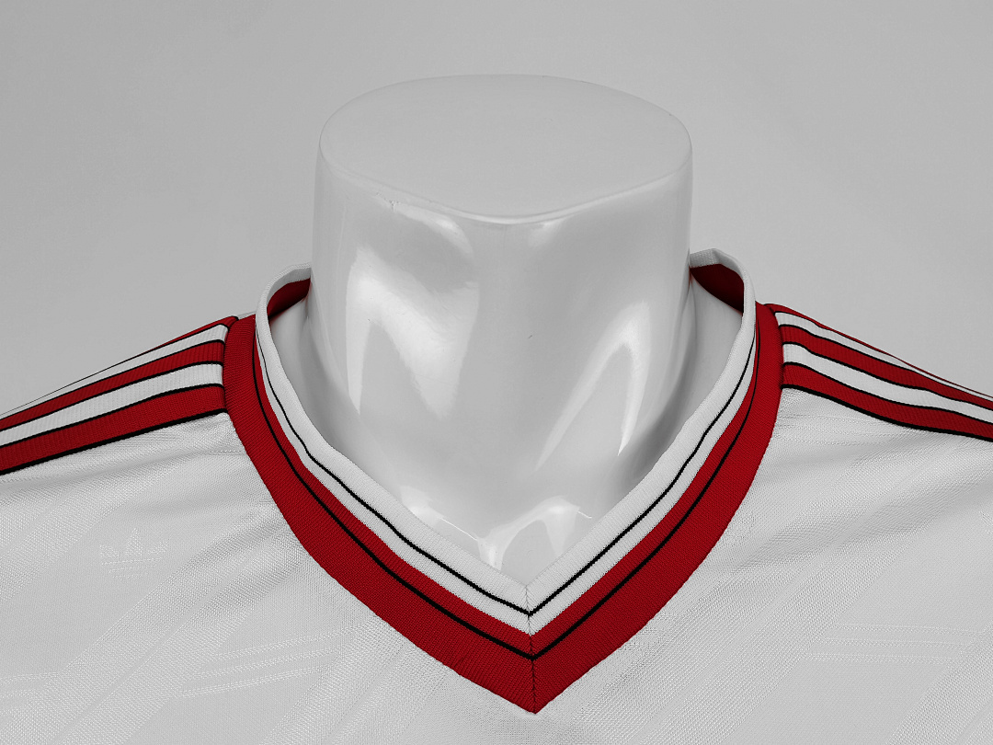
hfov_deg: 54.0
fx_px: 975
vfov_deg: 41.8
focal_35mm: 34
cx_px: 496
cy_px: 372
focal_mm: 5.58
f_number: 1.8
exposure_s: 1/100
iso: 125
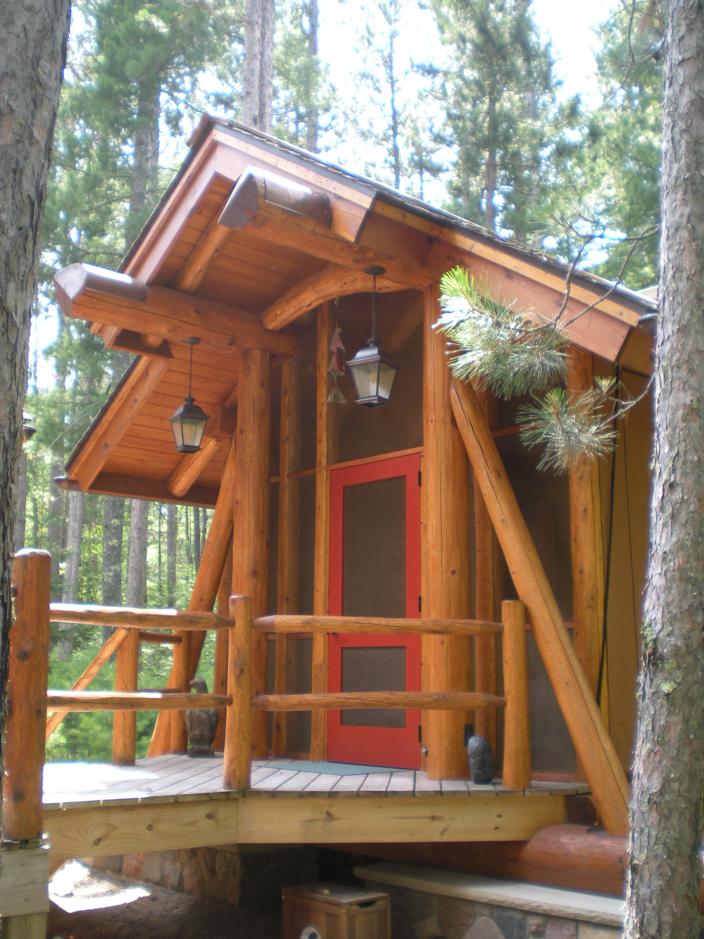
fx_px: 1058
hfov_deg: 36.8
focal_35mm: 39
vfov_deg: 47.9
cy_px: 475
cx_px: 353
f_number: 3.1
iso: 84
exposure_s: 1/63.7
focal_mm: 6.3
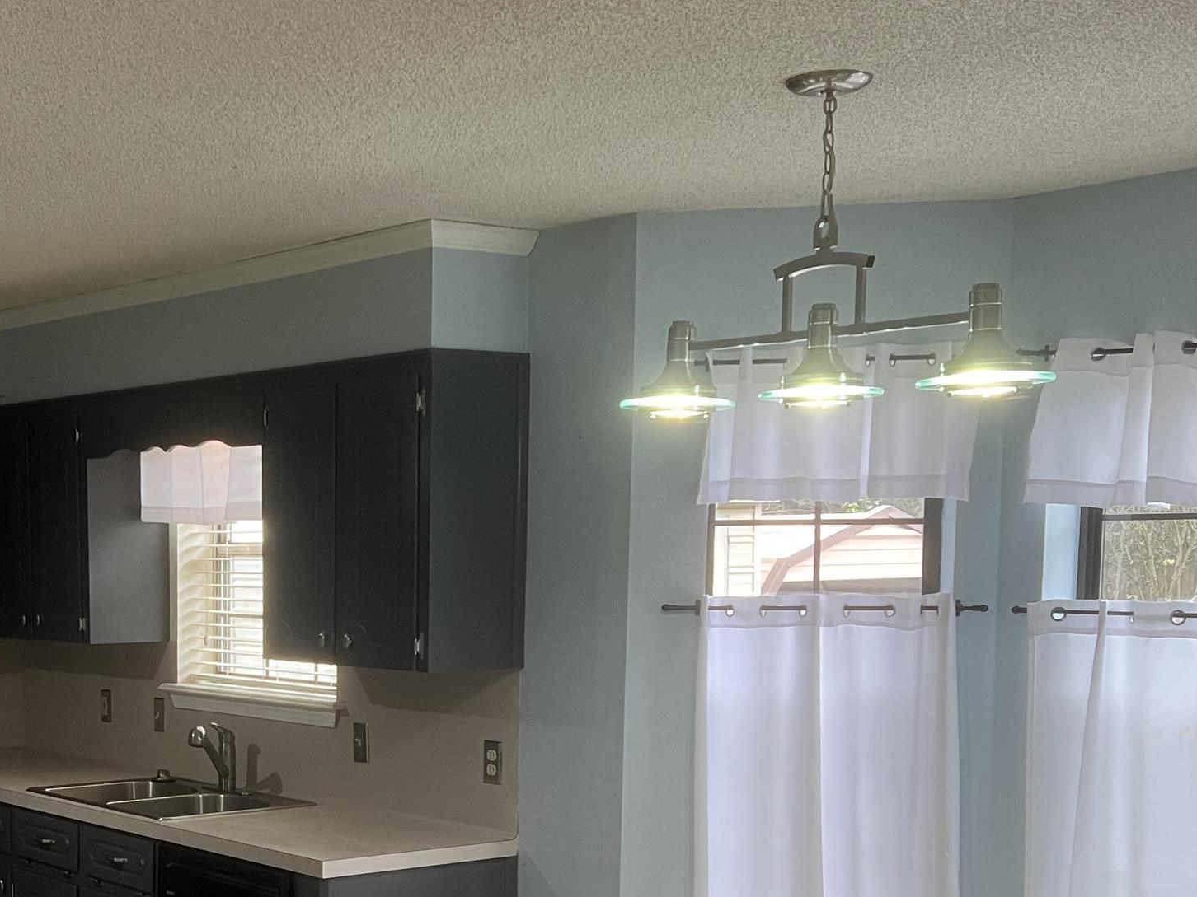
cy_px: 732
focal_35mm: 55
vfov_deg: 26.0
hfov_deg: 33.8
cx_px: 229
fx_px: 1902
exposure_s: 1/60
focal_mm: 5.7
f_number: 1.5
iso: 125
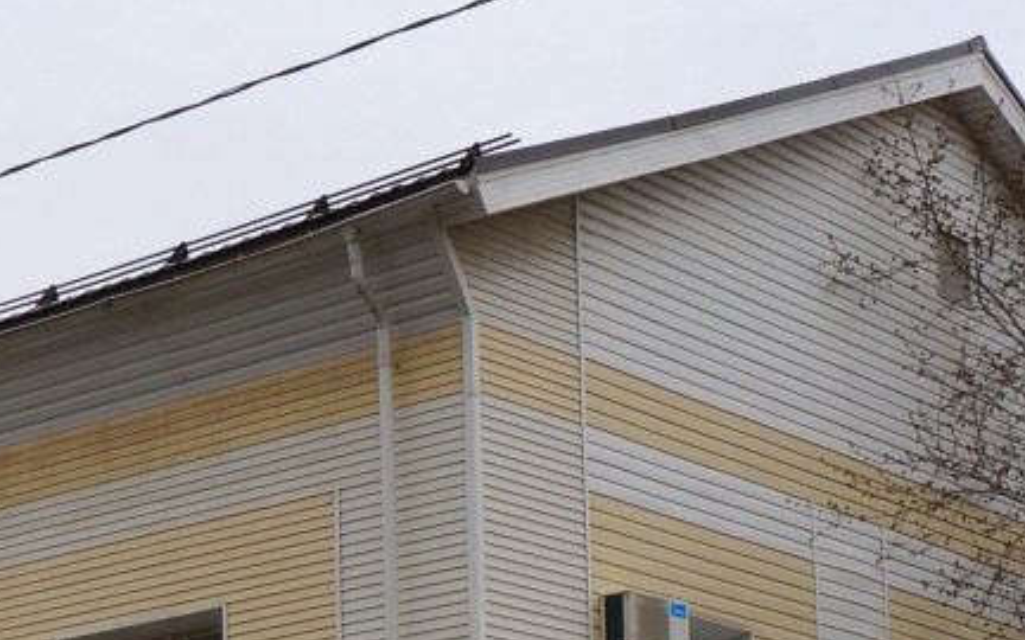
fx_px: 2815
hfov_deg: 20.3
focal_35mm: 101
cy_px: 869
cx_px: 128
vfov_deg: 12.5
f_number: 11
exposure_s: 1/80
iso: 100
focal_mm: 19
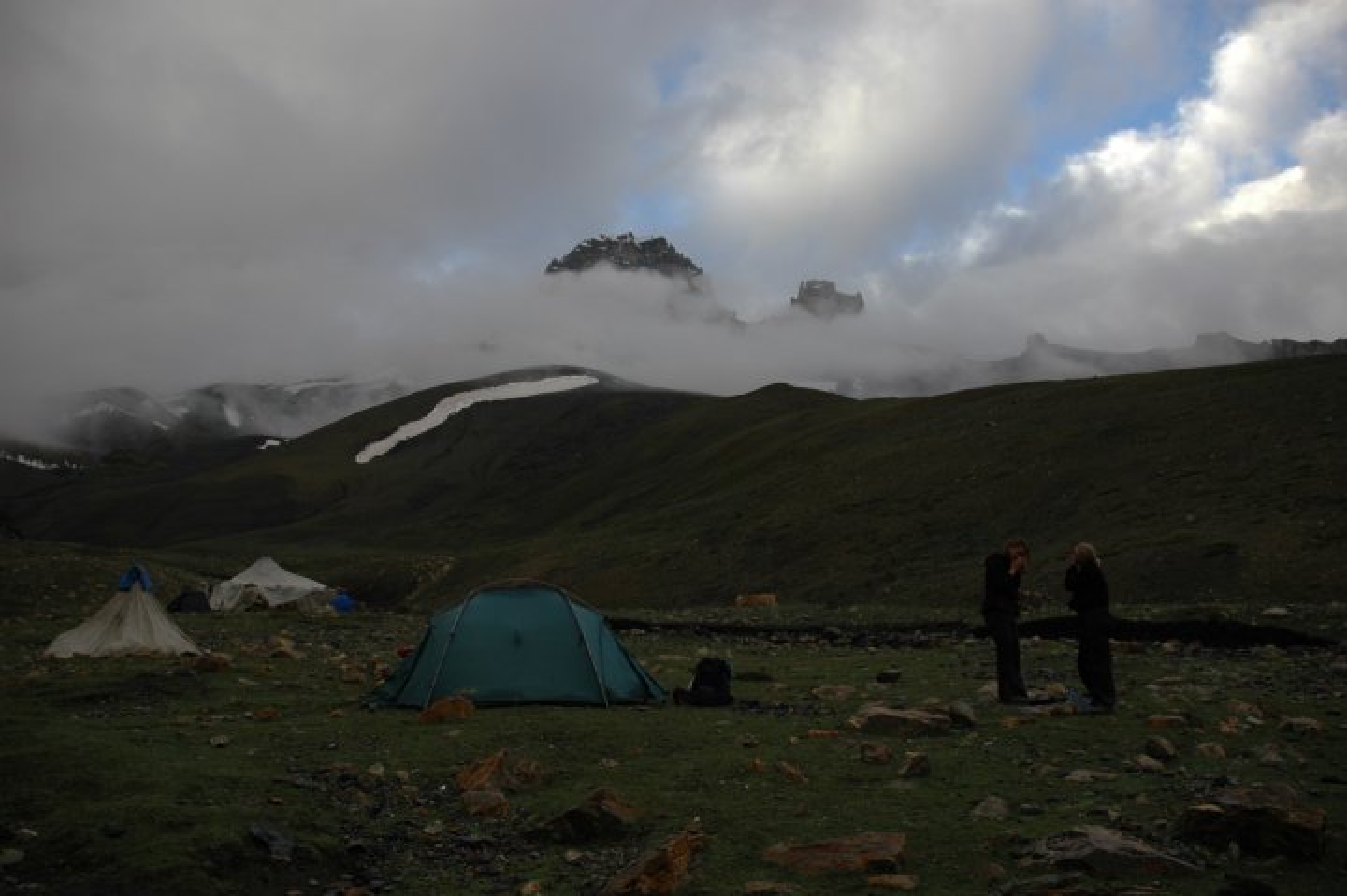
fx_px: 1010
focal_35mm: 27
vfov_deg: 47.9
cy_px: 448
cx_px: 674
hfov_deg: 67.4
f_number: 4.5
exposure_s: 1/400
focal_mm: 18
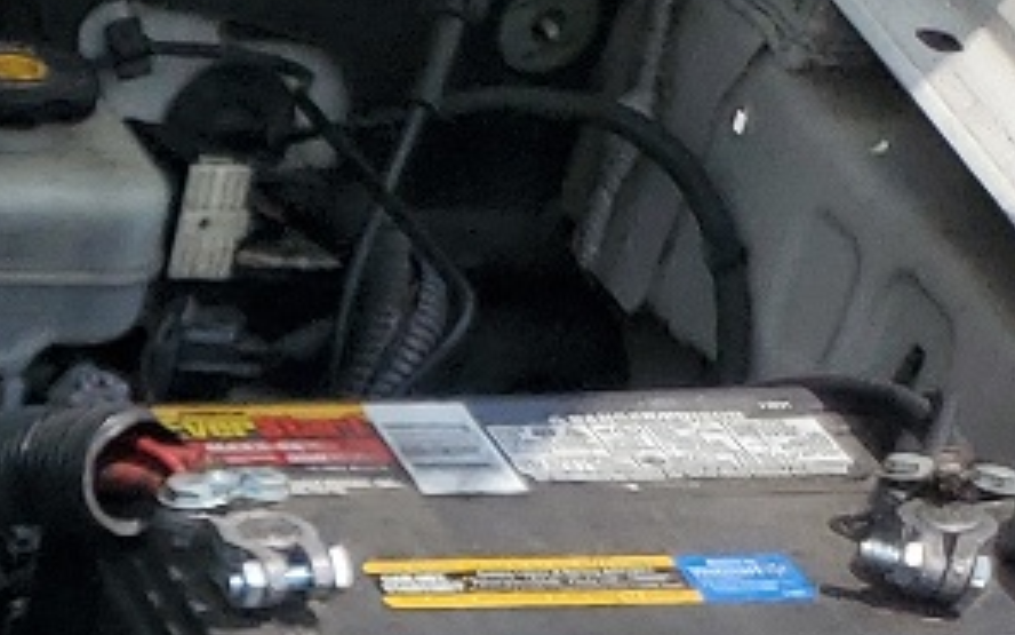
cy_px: 1565
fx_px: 4122
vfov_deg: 8.1
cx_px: -1505
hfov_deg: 11.4
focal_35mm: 149
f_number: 1.5
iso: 50
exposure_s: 1/5000
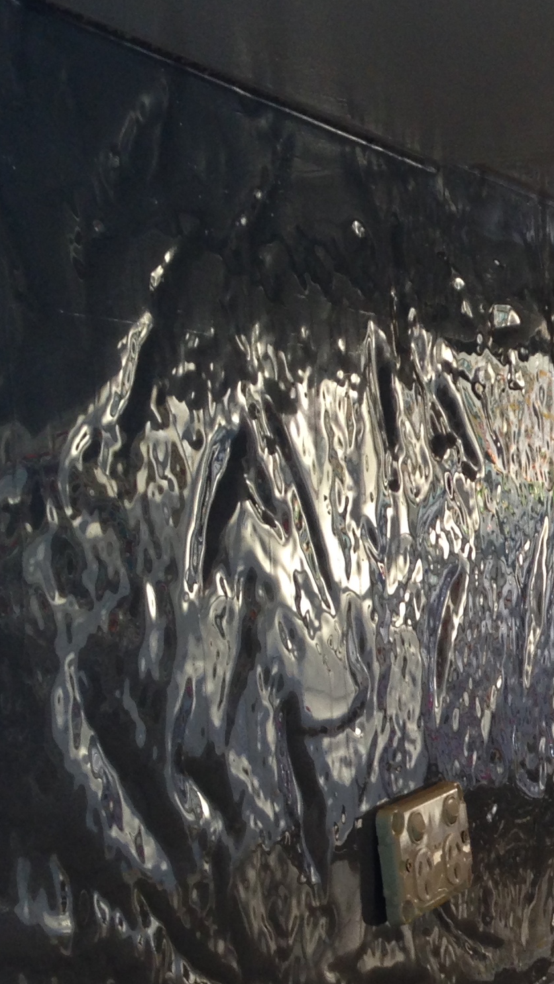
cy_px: 702
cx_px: 741
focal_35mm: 79
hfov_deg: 14.6
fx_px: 2062
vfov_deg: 26.6
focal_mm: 4.12
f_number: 2.4
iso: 80
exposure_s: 1/60
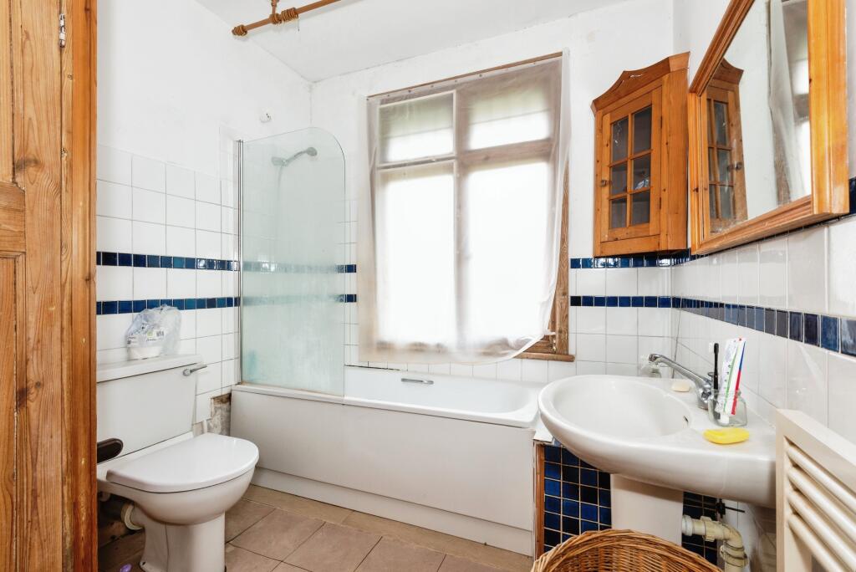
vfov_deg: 73.8
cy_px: 286
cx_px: 428
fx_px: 381
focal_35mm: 16
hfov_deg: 96.7
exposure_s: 1/6
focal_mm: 16
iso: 200
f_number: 8
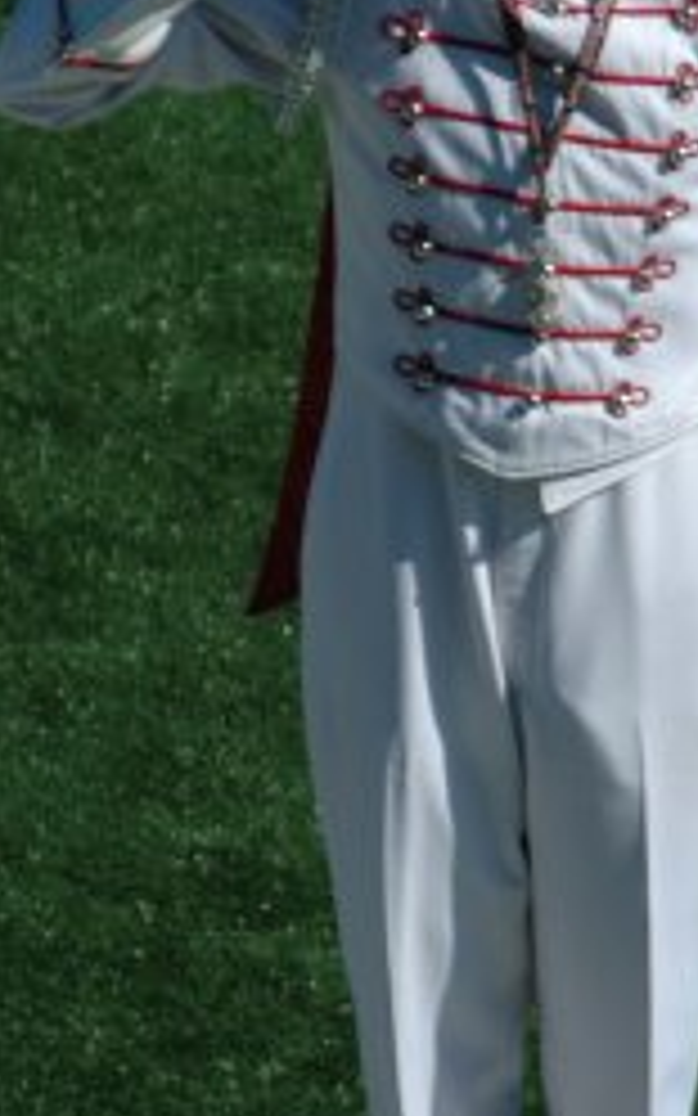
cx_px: 529
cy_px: 338
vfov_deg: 1.4
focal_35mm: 1477
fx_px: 44955
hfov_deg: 0.9
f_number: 5.6
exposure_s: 1/1600
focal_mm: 400
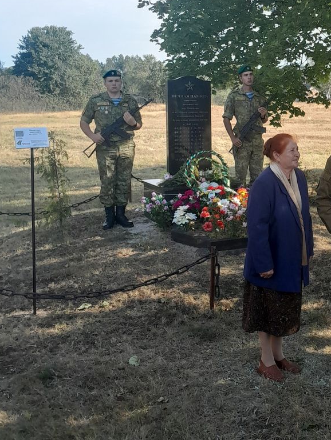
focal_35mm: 54
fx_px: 688
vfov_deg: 35.2
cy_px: 149
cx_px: 337
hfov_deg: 25.6
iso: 40
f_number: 1.8
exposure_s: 1/117
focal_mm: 3.98
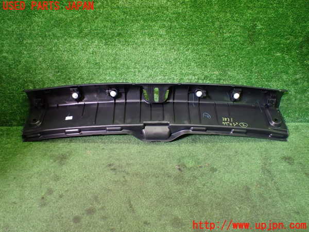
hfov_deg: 60.0
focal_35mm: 30
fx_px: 268
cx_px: 154
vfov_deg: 46.8
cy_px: 116
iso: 640
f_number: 2.3
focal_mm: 5.4
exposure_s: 1/125
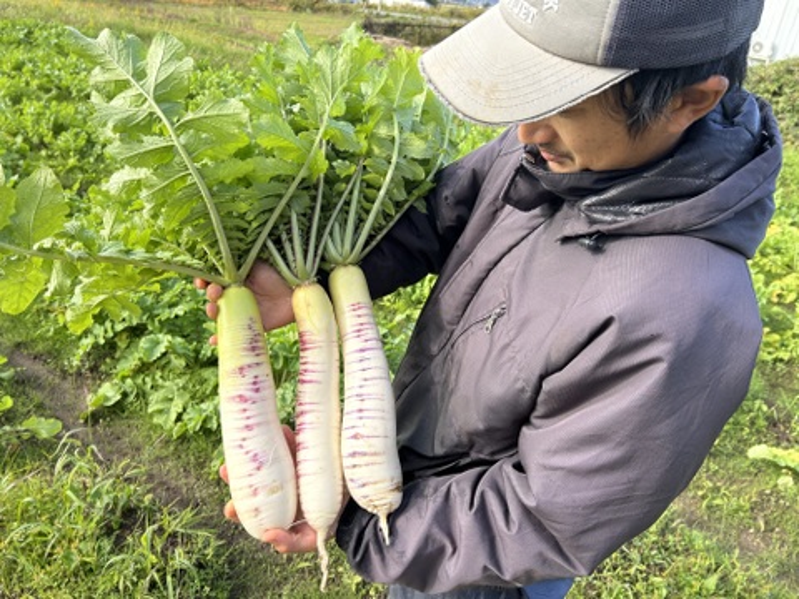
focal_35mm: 26
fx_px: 600
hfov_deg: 67.3
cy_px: 300
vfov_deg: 53.1
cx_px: 400
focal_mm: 5.7
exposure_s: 1/763
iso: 50
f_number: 1.5
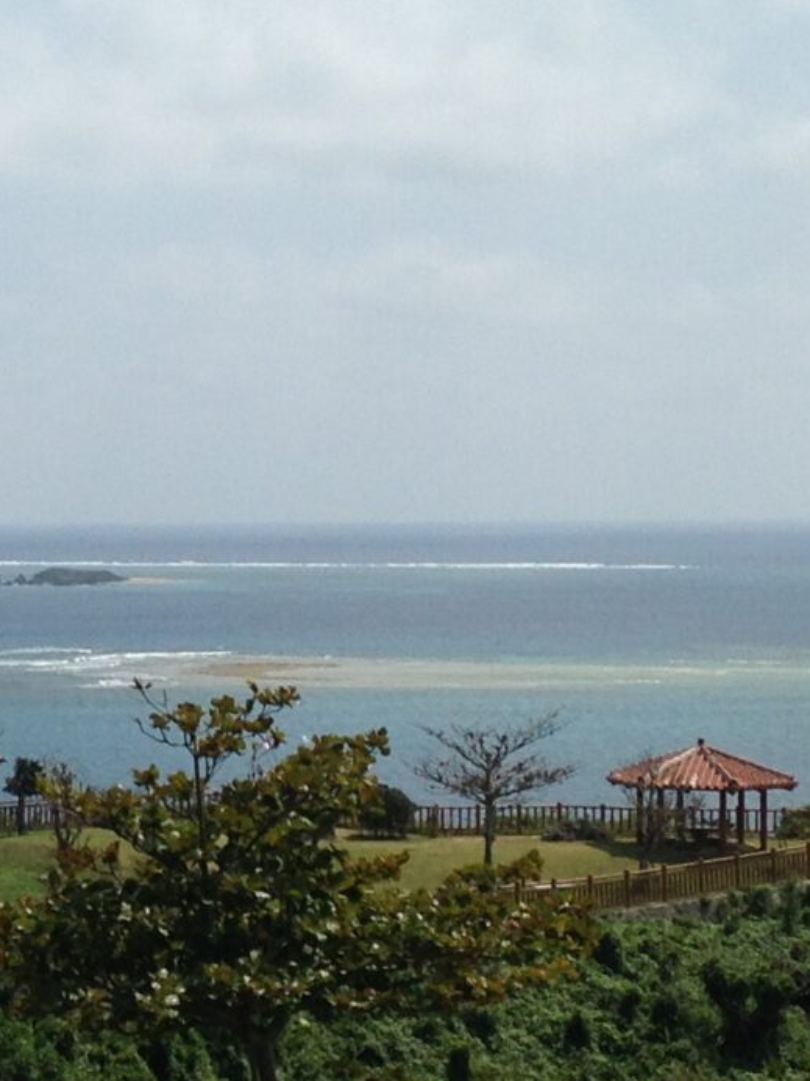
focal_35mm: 122
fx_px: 3806
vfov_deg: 16.1
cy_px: 601
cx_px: -123
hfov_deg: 11.9
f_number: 2.4
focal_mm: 4.12
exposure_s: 1/3195
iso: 50
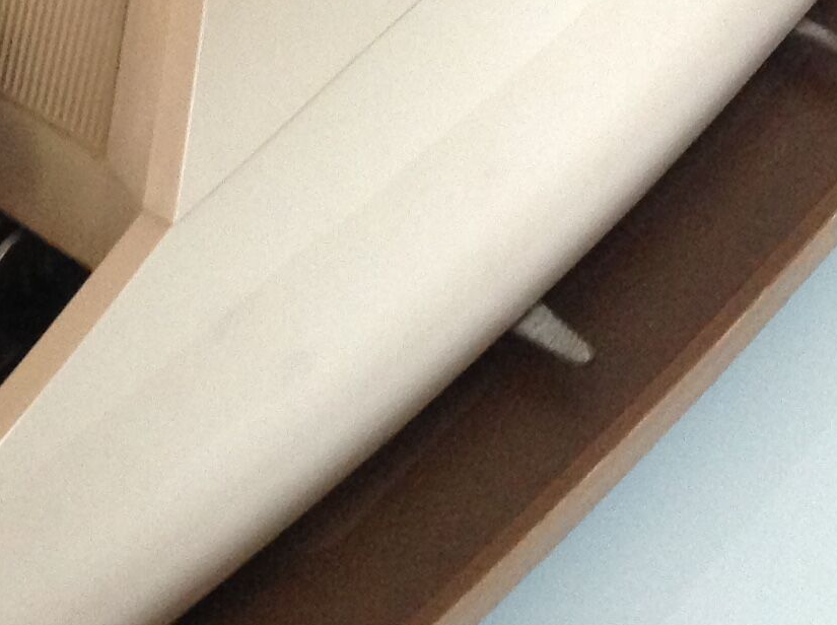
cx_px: 178
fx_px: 2656
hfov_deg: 17.8
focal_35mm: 110
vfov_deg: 13.2
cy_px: -33
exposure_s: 1/15
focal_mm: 4.28
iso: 250
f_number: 2.4
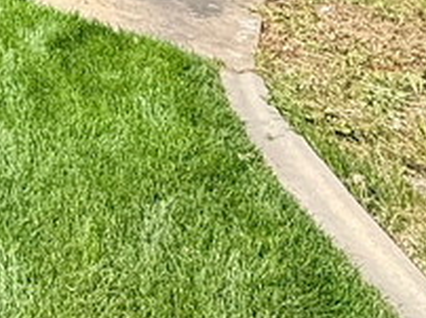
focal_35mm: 71
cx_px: -356
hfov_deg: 19.7
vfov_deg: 16.6
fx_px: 873
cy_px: -280
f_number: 2.2
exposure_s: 1/1464
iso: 80
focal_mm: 2.22
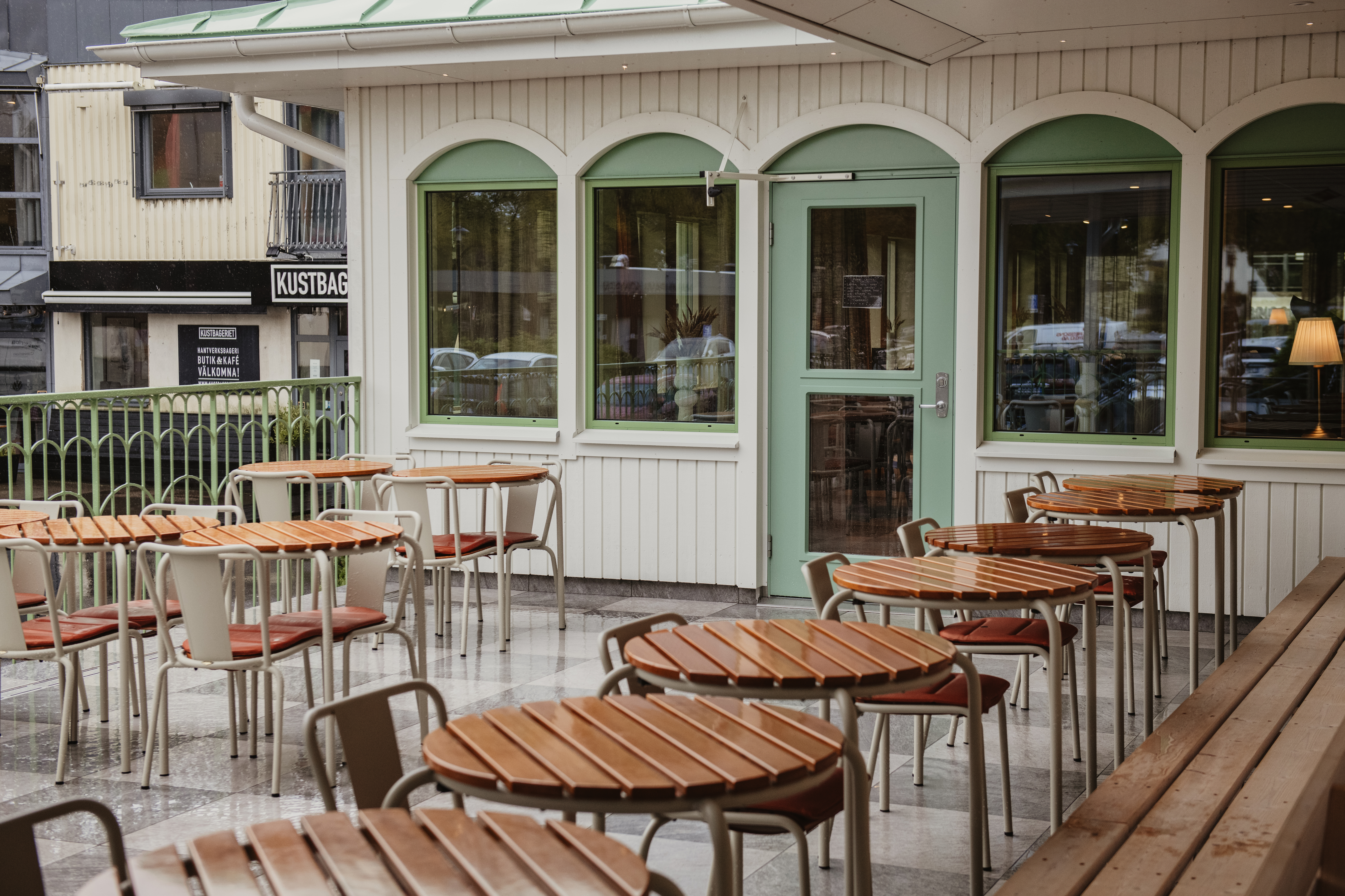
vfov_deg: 27.0
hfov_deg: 39.6
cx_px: 672
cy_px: 448
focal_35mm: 50
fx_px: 1868
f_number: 4.5
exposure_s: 1/400
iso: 800
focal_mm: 50
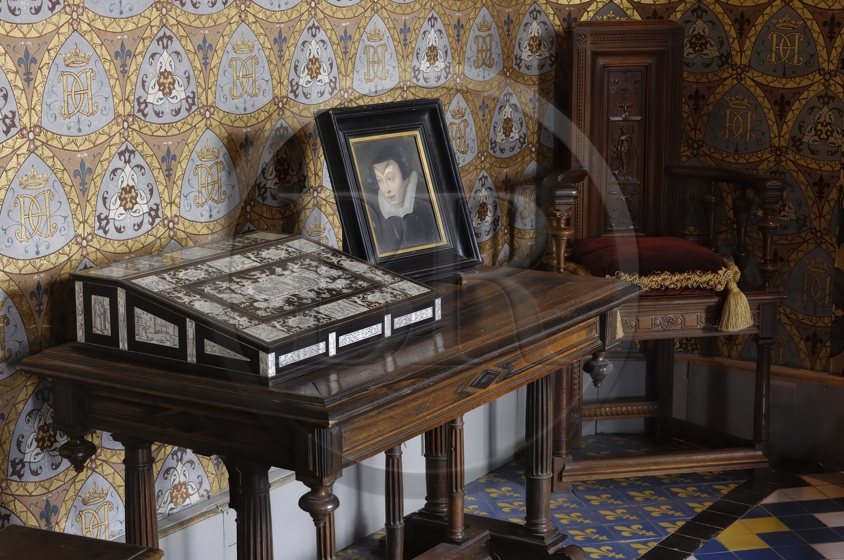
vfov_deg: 18.9
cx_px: 422
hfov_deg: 28.1
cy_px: 280
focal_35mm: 72
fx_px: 1686
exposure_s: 2
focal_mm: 48
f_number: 10
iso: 100
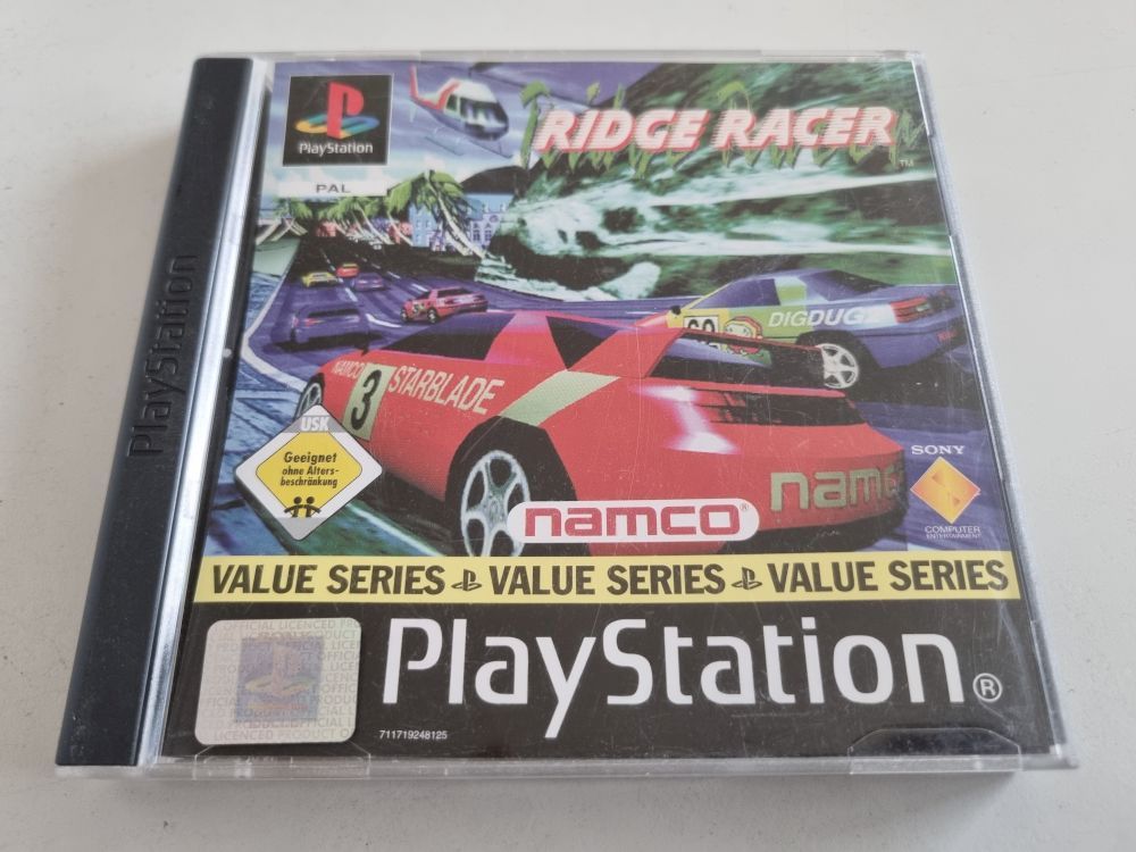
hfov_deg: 67.3
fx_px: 853
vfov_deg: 53.1
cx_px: 568
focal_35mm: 26
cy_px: 426
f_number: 1.8
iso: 250
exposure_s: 1/100
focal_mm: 5.4
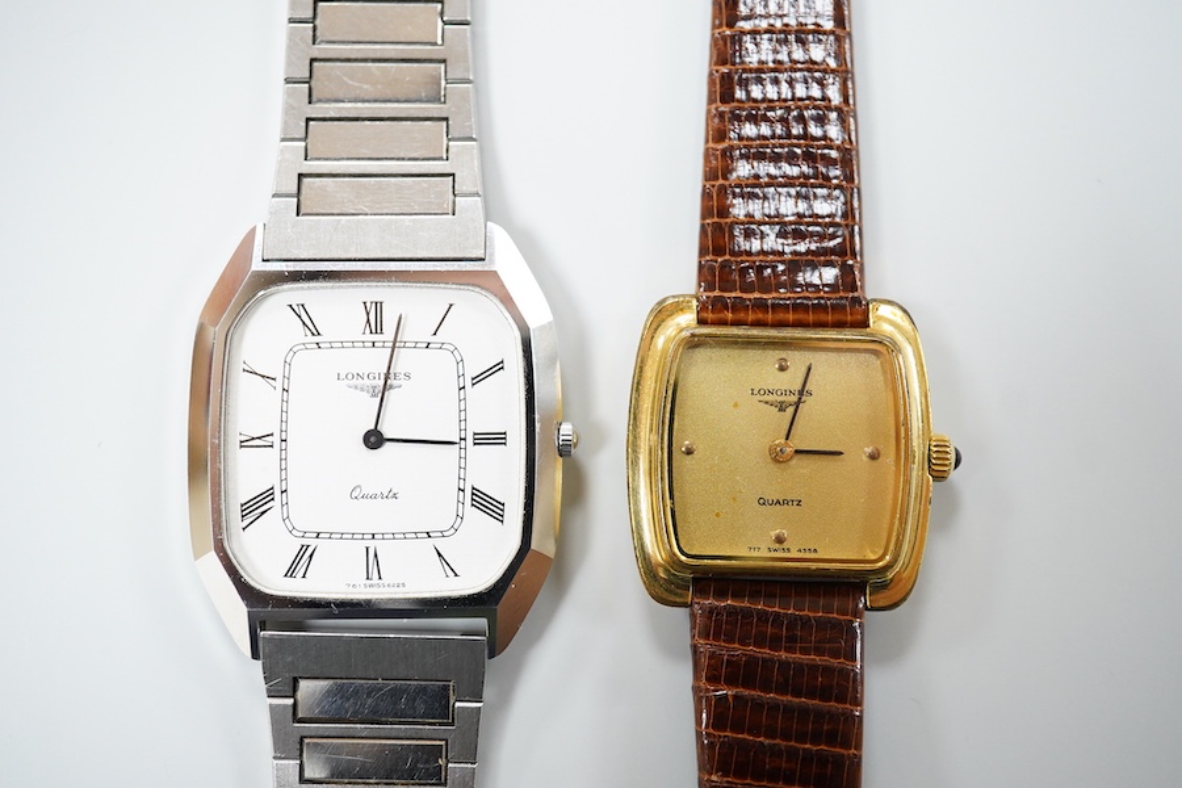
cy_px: 394
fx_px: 1477
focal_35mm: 45
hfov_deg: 43.6
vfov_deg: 29.9
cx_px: 591
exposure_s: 1/125
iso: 2500
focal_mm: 30
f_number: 7.1
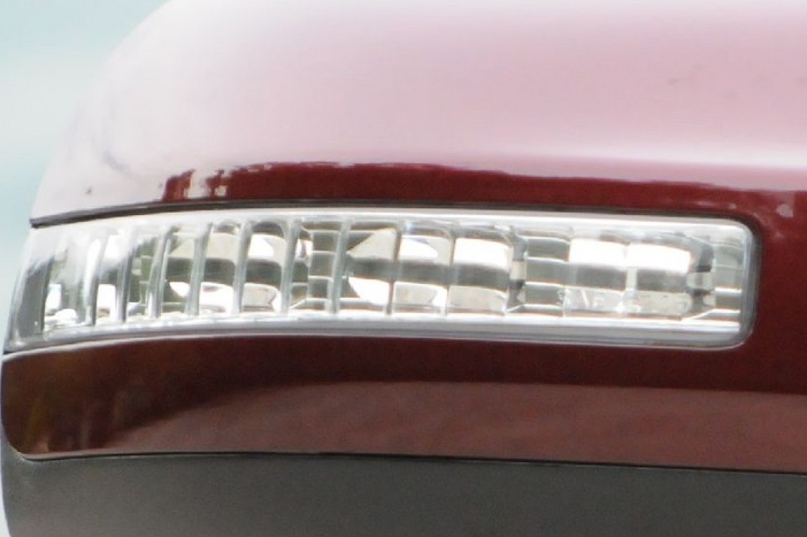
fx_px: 21527
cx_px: 873
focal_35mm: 961
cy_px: 319
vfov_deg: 1.4
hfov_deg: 2.1
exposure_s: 1/250
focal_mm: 180
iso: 2000
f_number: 5.6
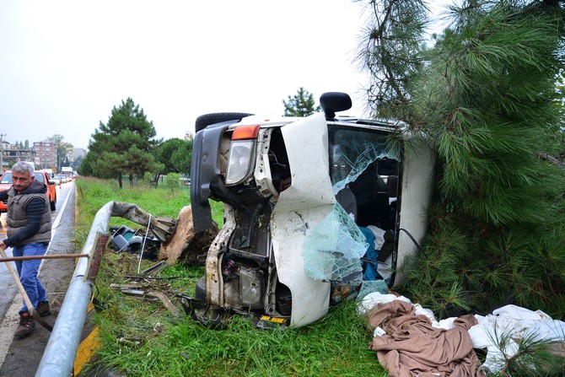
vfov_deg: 53.2
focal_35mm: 24
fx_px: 377
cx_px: 282
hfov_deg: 73.7
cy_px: 188
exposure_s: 1/80
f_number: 2.8
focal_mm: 24
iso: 400
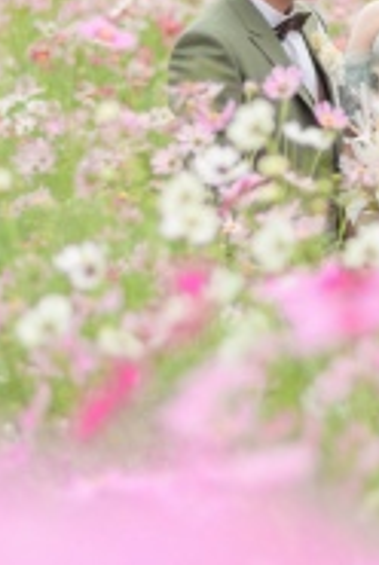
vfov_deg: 6.2
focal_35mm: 329
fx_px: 5176
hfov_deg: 4.2
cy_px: 3
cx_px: 315
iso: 100
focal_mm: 85
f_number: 2
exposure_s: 1/500
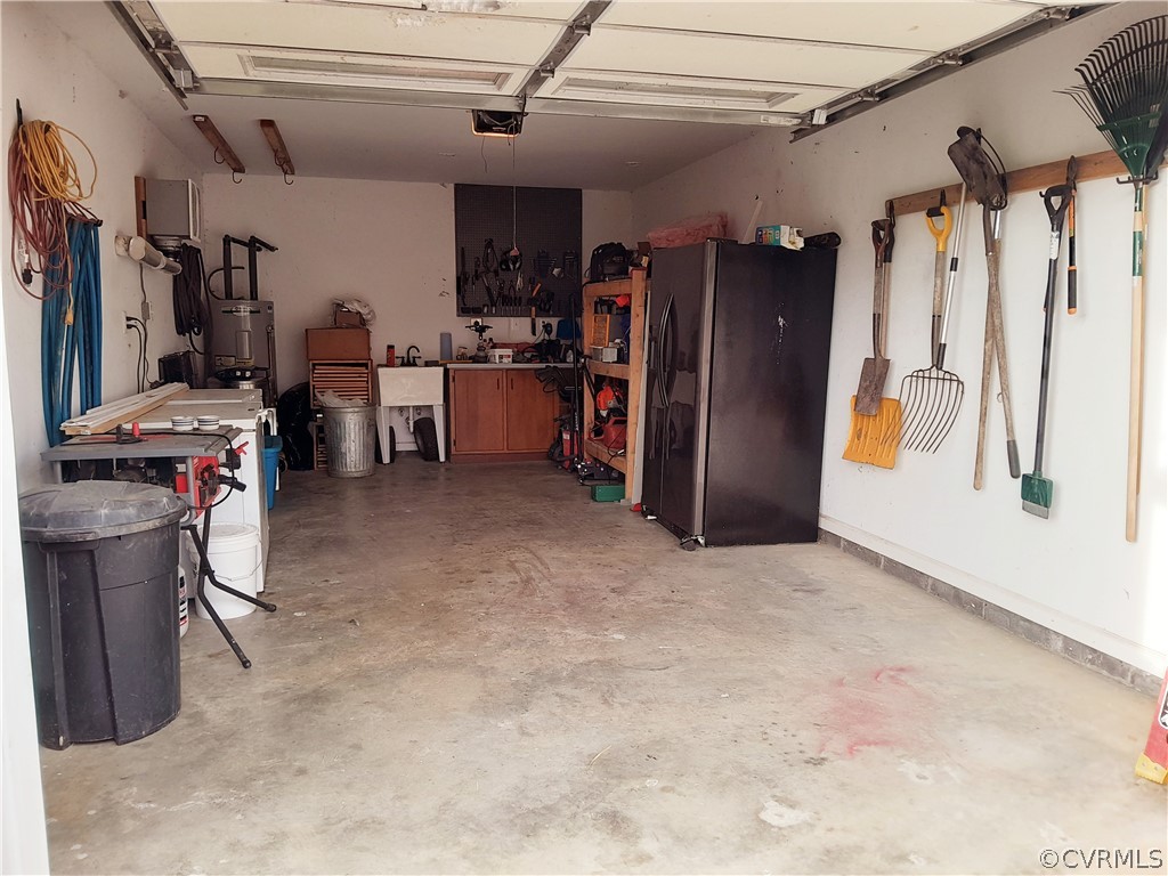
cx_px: 584
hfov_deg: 67.3
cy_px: 438
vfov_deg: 53.1
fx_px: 877
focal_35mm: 26
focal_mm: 3.98
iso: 64
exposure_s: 1/60.2
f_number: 1.8
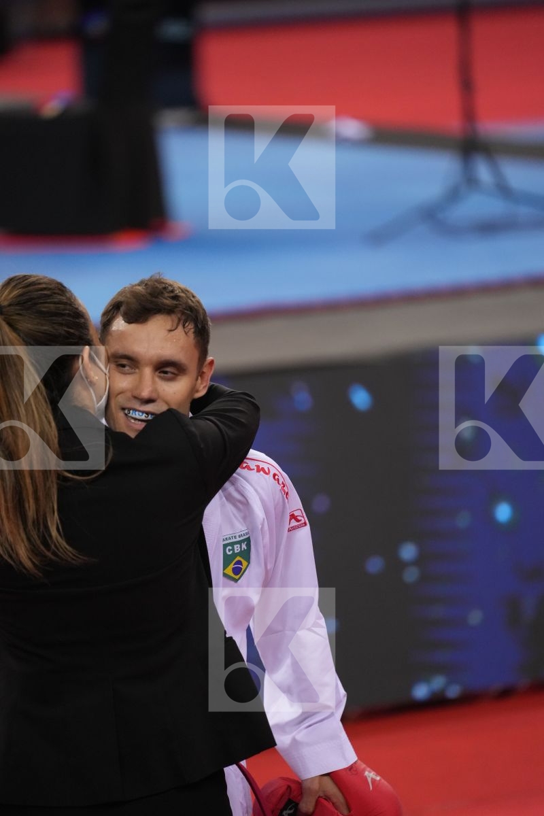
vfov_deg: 10.3
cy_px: 408
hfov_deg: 6.9
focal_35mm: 200
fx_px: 4533
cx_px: 272
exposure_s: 1/1000
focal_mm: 200
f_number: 2.8
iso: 4000
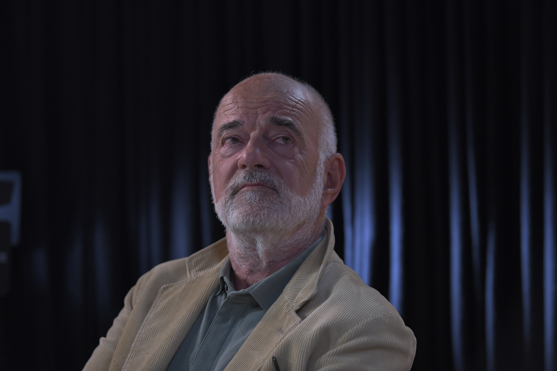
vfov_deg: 11.0
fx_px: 1934
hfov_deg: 16.4
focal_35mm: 125
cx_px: 278
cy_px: 186
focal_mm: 125
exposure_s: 1/160
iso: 1250
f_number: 3.5
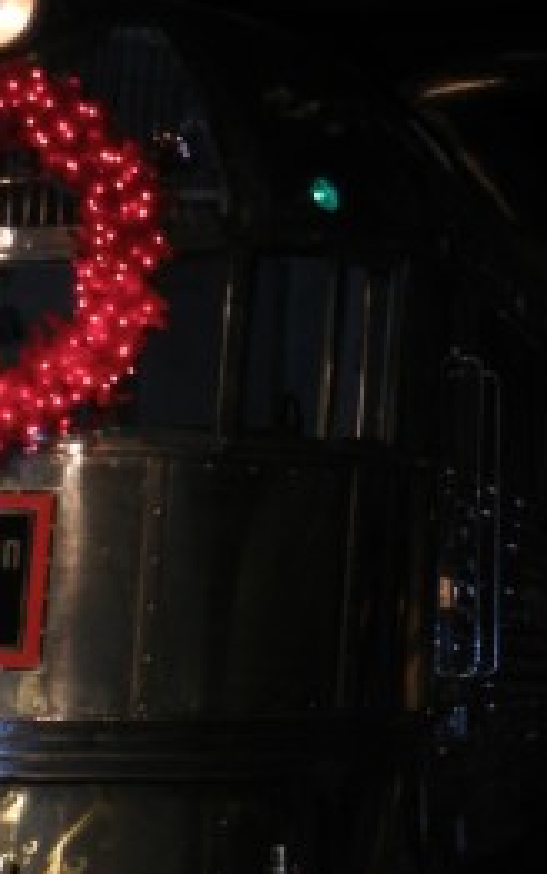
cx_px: 43
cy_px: 534
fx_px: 3931
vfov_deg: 12.7
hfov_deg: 7.9
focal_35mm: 165
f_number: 4.1
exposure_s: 1/30
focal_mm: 12.2
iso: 400
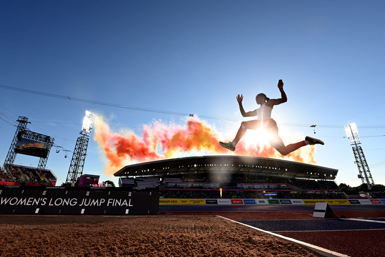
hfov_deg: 93.3
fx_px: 182
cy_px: 128
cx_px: 192
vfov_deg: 70.5
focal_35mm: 17
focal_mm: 17
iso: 1000
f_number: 8
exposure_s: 1/3200
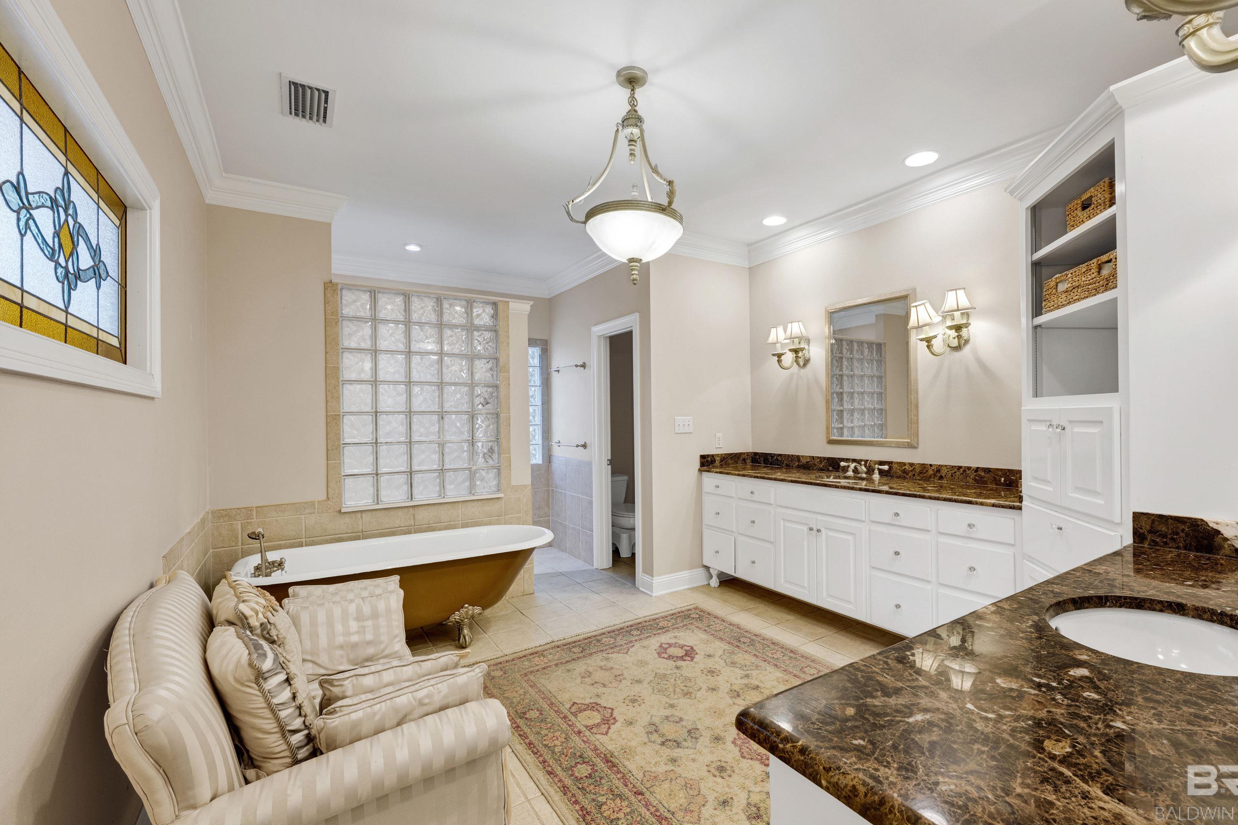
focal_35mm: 16
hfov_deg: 98.3
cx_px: 662
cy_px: 414
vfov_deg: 75.4
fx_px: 534
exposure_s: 1/13
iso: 400
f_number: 11
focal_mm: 14.5
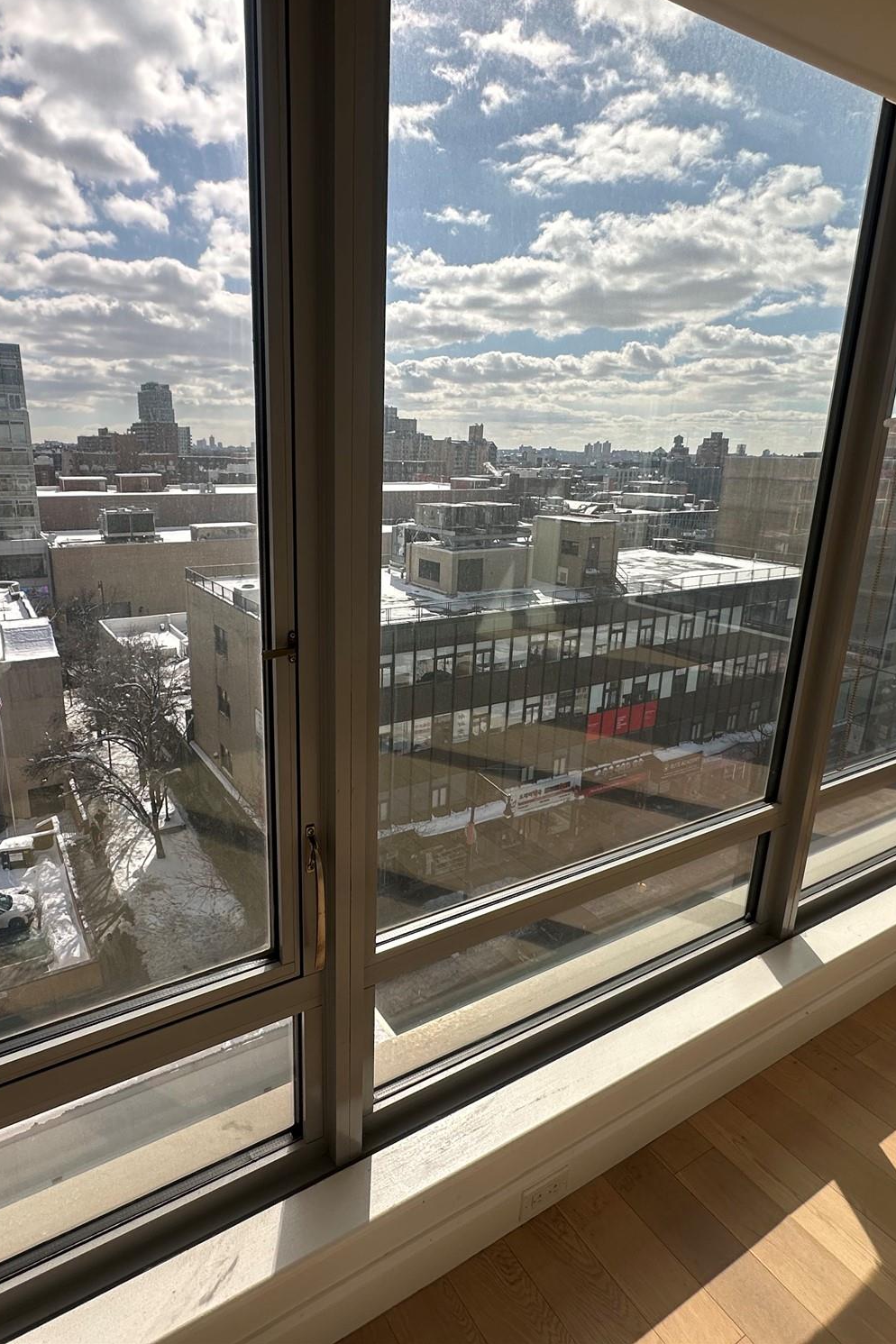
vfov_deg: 84.0
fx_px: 747
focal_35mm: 20
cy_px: 653
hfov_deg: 61.6
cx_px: 379
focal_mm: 2.22
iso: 50
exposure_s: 1/2020
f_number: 2.2
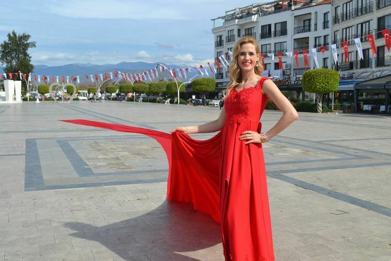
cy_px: 130
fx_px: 423
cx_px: 196
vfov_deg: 34.2
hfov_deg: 49.6
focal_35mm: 39
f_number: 8
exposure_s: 1/250
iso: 100
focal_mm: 26
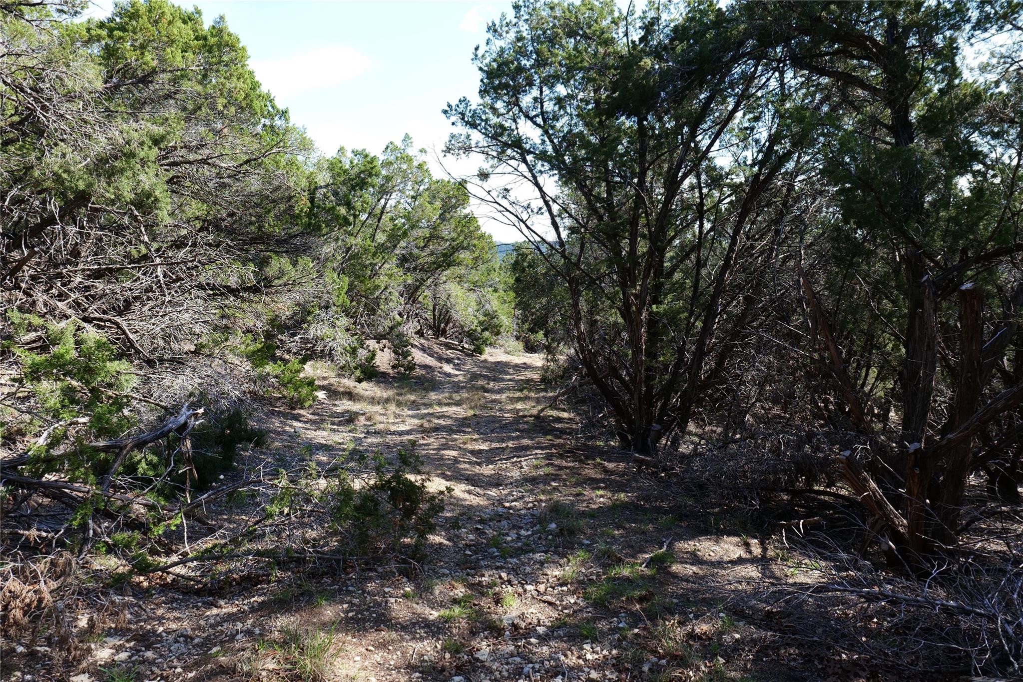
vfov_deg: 61.9
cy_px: 341
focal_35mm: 20
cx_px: 512
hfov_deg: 84.0
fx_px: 568
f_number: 8
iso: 1600
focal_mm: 20
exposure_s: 1/640
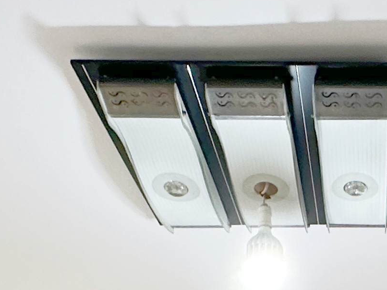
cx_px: 367
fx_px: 783
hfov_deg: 26.6
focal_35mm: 70
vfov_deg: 15.6
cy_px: 618
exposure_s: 1/50
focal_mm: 2.22
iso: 250
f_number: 2.2
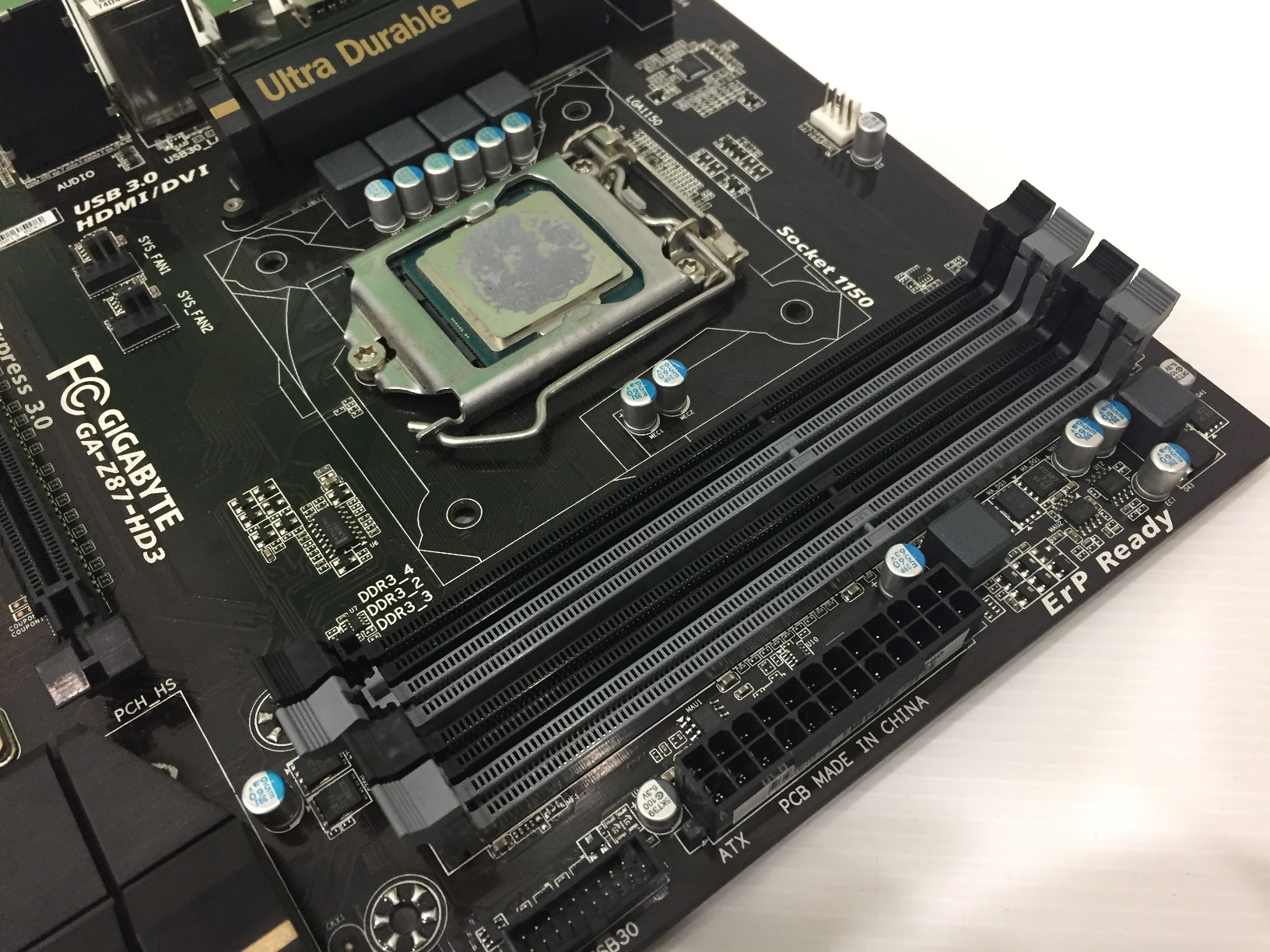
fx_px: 1064
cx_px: 635
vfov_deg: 48.2
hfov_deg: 61.7
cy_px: 476
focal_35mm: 29
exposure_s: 1/33
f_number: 2.2
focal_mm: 4.15
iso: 160
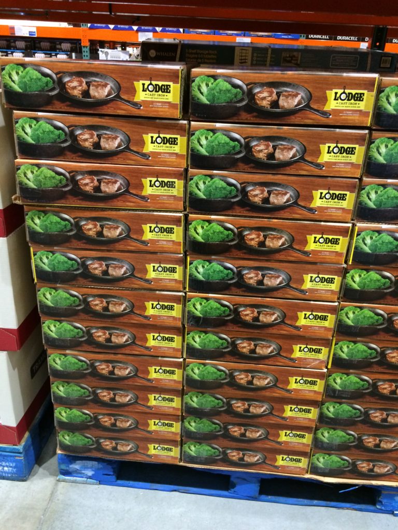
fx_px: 445
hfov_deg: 48.2
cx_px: 199
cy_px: 265
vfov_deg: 61.7
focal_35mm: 29
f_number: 2.2
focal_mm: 4.15
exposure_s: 1/30
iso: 250
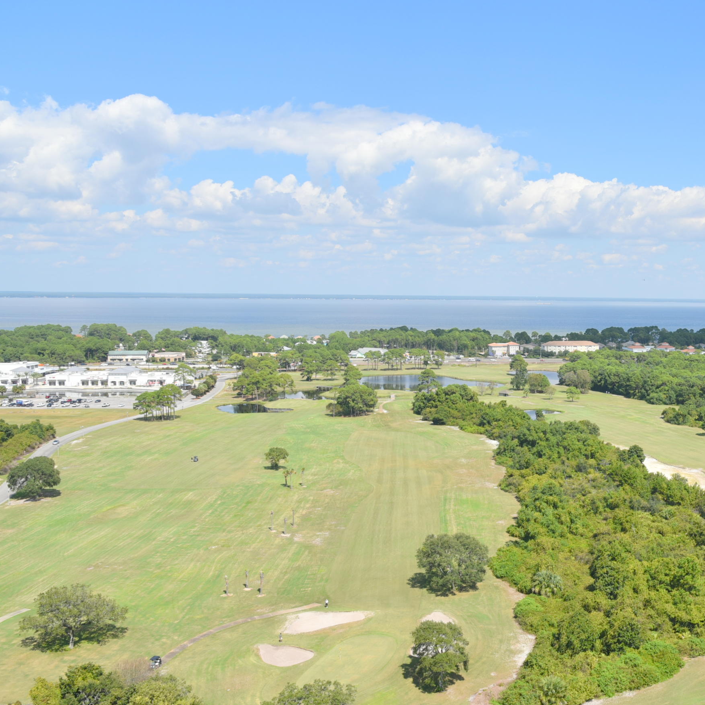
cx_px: 598
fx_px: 806
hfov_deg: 44.1
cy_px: 355
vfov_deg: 47.2
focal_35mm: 35
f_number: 10
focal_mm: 24
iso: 200
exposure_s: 1/400
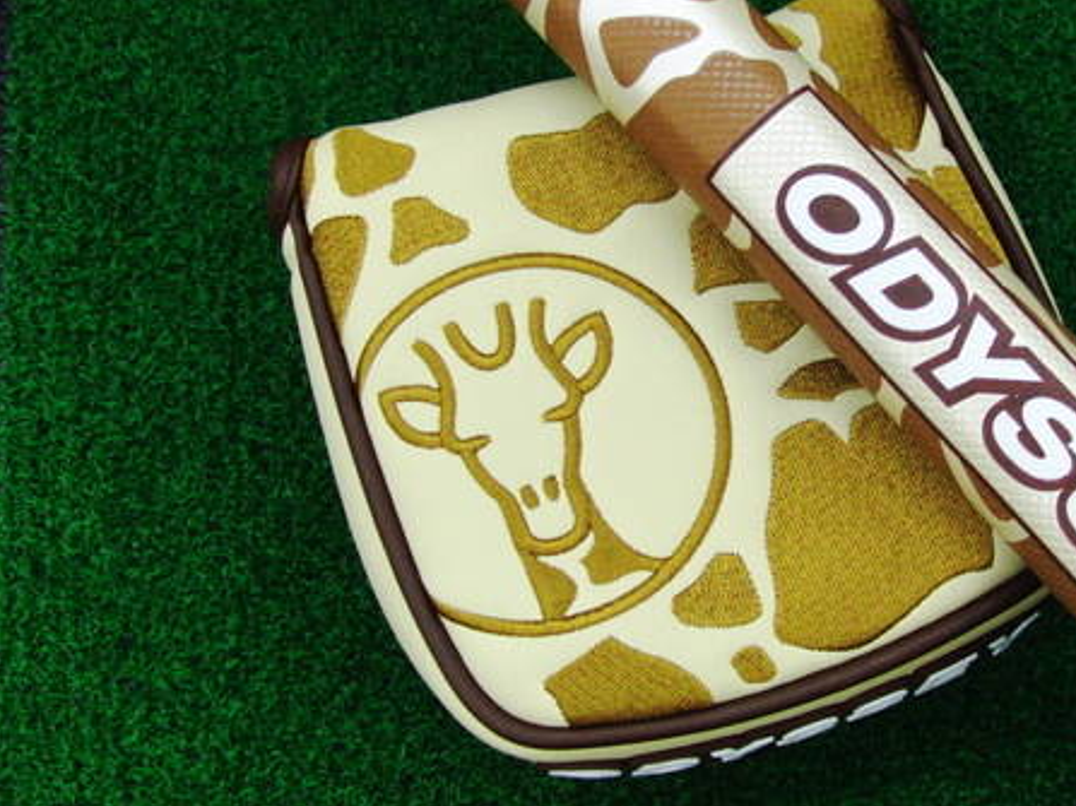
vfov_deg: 27.5
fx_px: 1647
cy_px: 344
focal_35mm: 53
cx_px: 768
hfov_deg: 35.6
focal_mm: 6.42
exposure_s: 1/80
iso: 320
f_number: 3.6
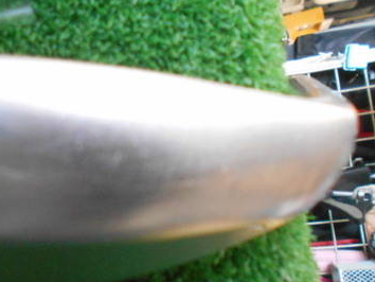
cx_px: 70
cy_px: 156
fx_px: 510
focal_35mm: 47
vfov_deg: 30.9
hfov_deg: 38.7
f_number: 3.2
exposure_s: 1/80
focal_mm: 4.6
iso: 800
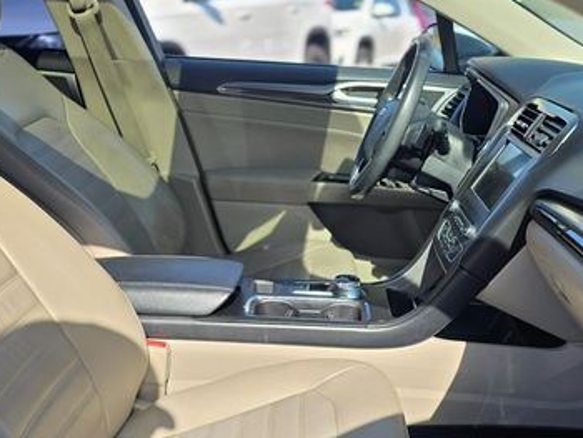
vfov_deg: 33.3
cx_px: 376
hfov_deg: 44.3
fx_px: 708
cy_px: 358
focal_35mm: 42
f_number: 1.7
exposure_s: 1/2730
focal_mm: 6.3
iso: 80
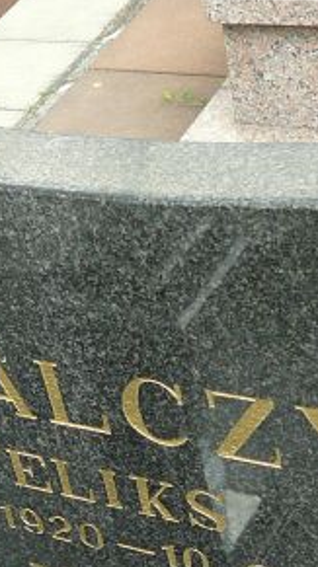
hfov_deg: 14.2
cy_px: 454
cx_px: 37
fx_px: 1263
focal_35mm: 84
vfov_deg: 24.9
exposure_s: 1/200
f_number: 2.8
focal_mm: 5.2
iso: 80
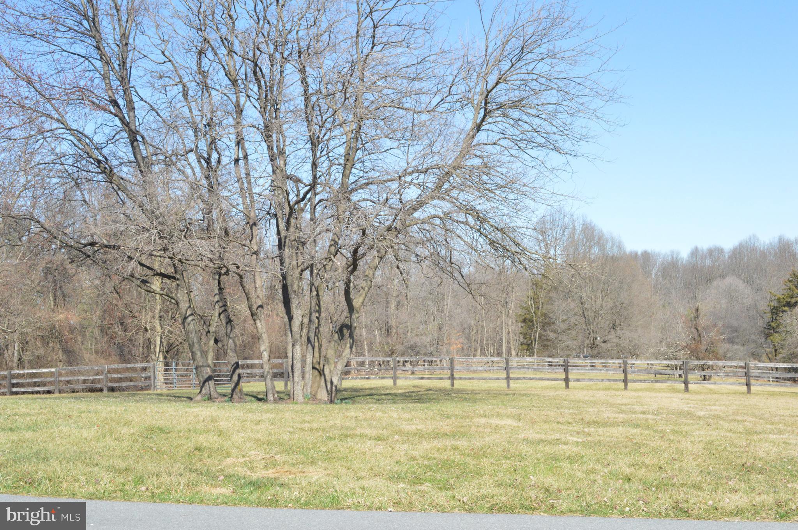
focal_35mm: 39
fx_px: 864
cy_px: 265
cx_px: 399
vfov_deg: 34.1
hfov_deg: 49.6
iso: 1600
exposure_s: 1/400
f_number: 14
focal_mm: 26
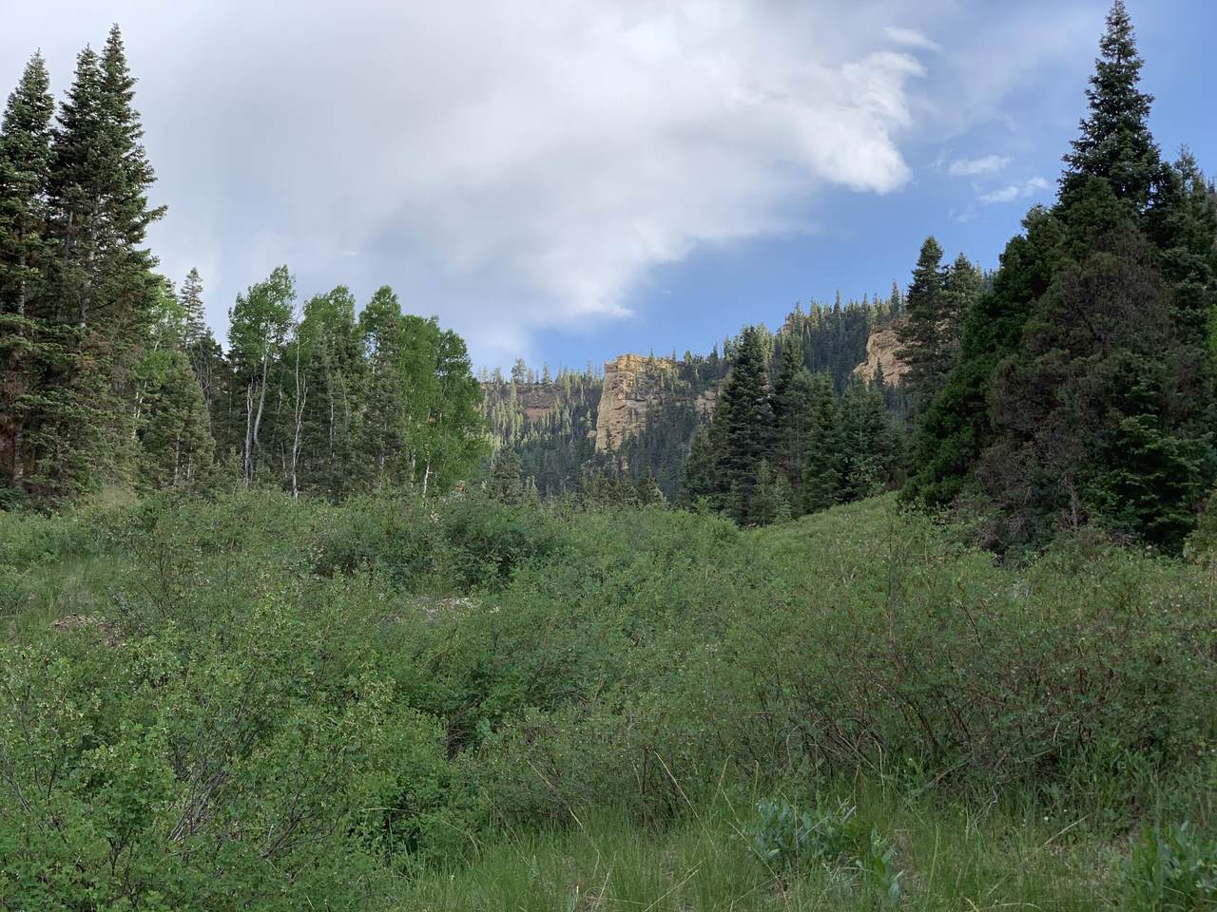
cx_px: 608
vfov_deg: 28.0
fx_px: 1828
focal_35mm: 52
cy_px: 456
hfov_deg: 36.8
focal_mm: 6
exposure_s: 1/666
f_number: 2.4
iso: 16
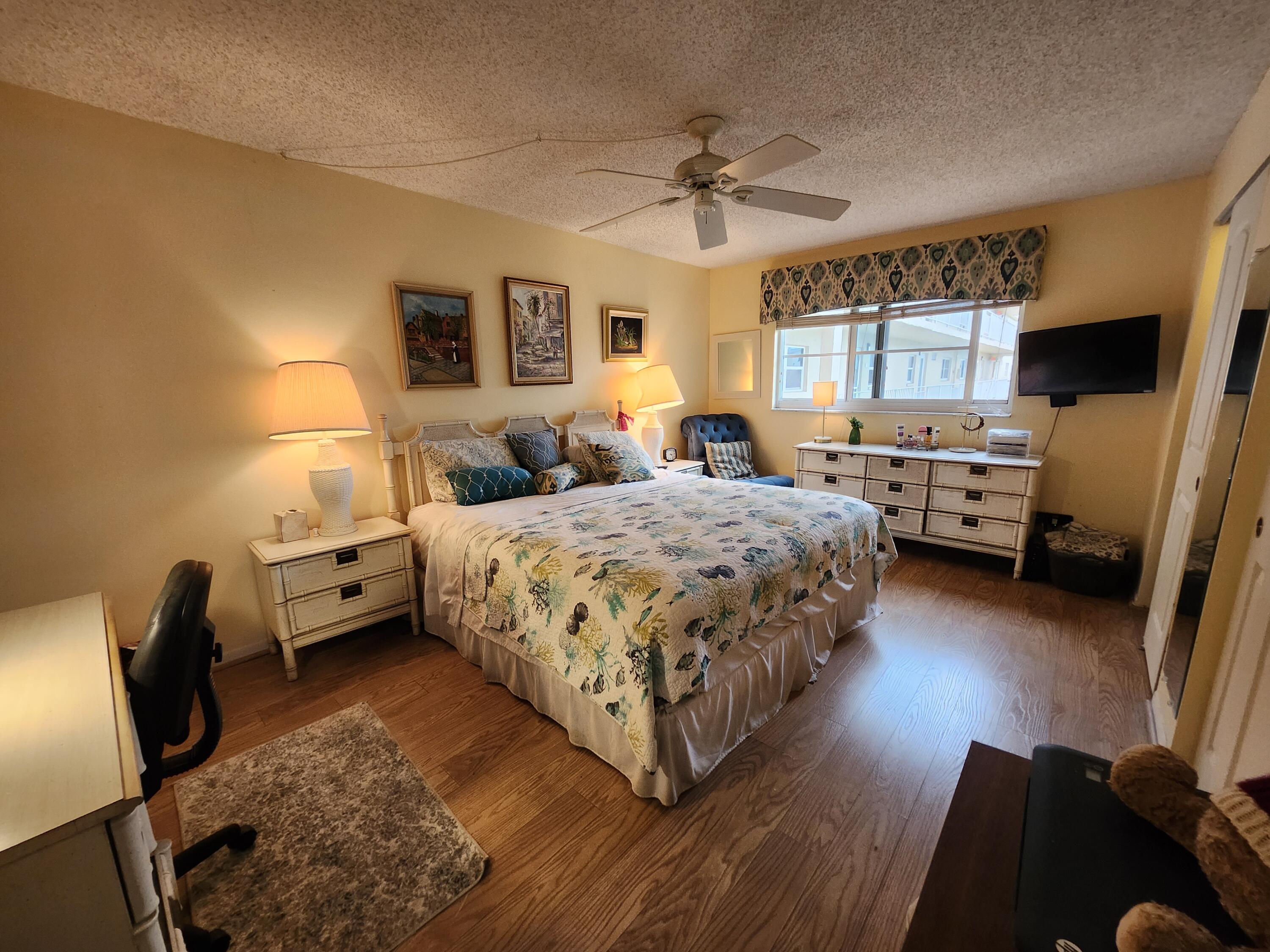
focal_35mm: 13
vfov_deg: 89.9
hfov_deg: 106.2
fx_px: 477
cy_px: 476
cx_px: 635
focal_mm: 1.74
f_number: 2.2
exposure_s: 1/60
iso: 250
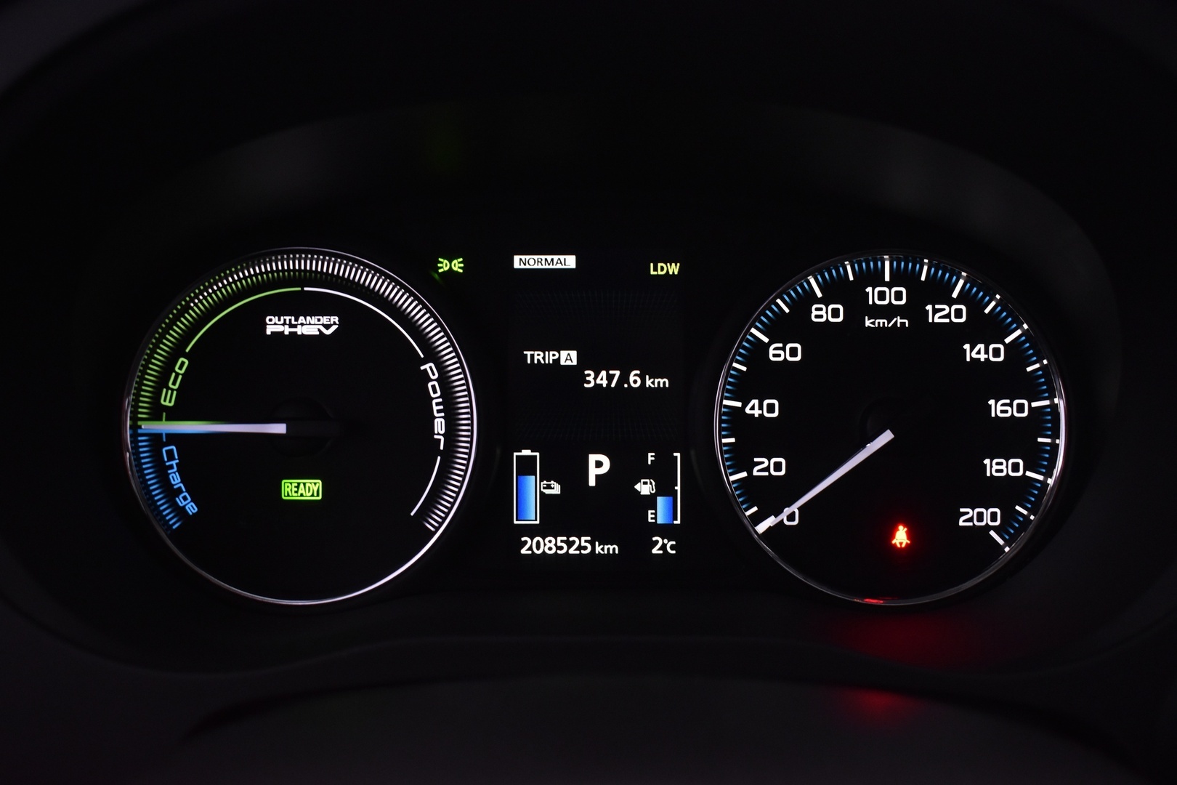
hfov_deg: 49.6
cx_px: 588
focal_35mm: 39
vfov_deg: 34.2
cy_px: 392
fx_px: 1275
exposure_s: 1/25
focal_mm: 26
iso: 1250
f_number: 5.6
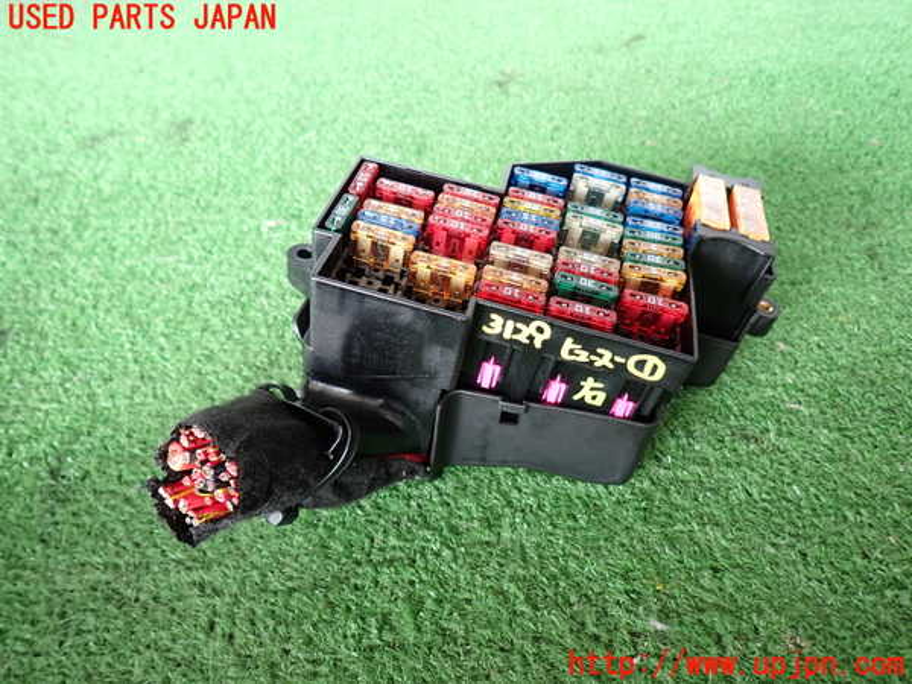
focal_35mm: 25
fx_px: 659
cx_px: 456
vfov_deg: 54.9
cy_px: 342
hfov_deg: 69.4
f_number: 2
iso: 160
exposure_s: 1/60
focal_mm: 4.5
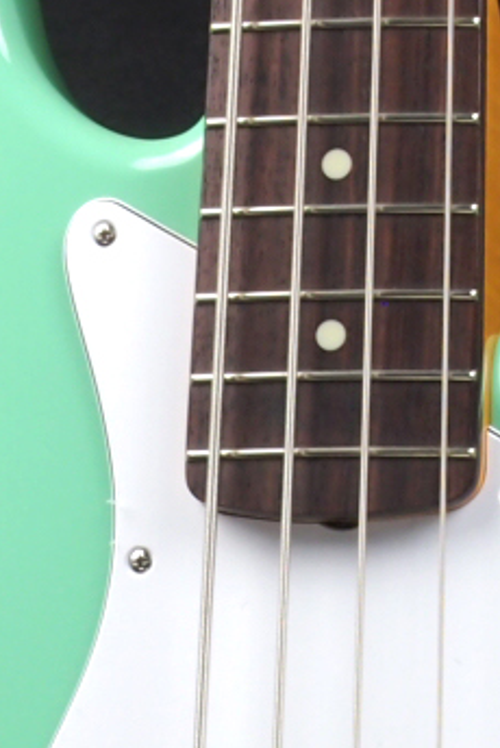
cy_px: 907
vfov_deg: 5.1
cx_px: 350
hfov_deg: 3.4
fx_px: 8441
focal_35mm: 406
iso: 200
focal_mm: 42
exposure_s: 1/5
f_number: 11
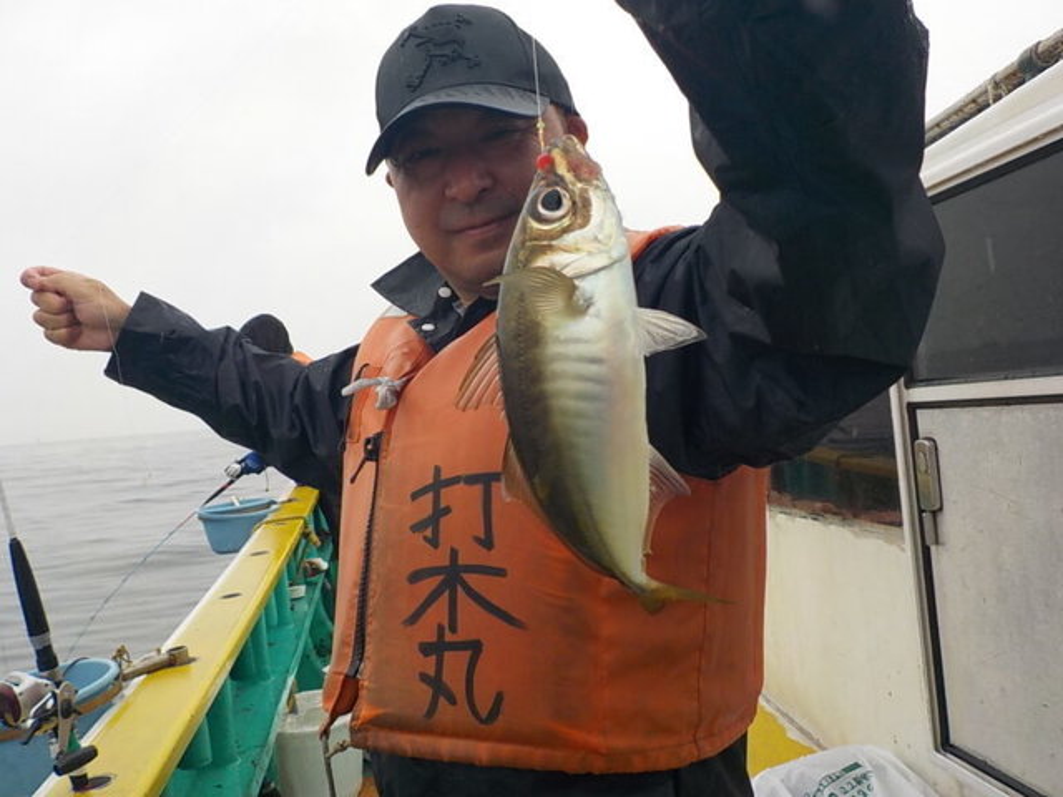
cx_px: 532
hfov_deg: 60.0
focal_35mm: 30
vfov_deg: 46.8
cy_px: 398
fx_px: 921
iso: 125
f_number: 3.3
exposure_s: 1/500
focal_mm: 4.1
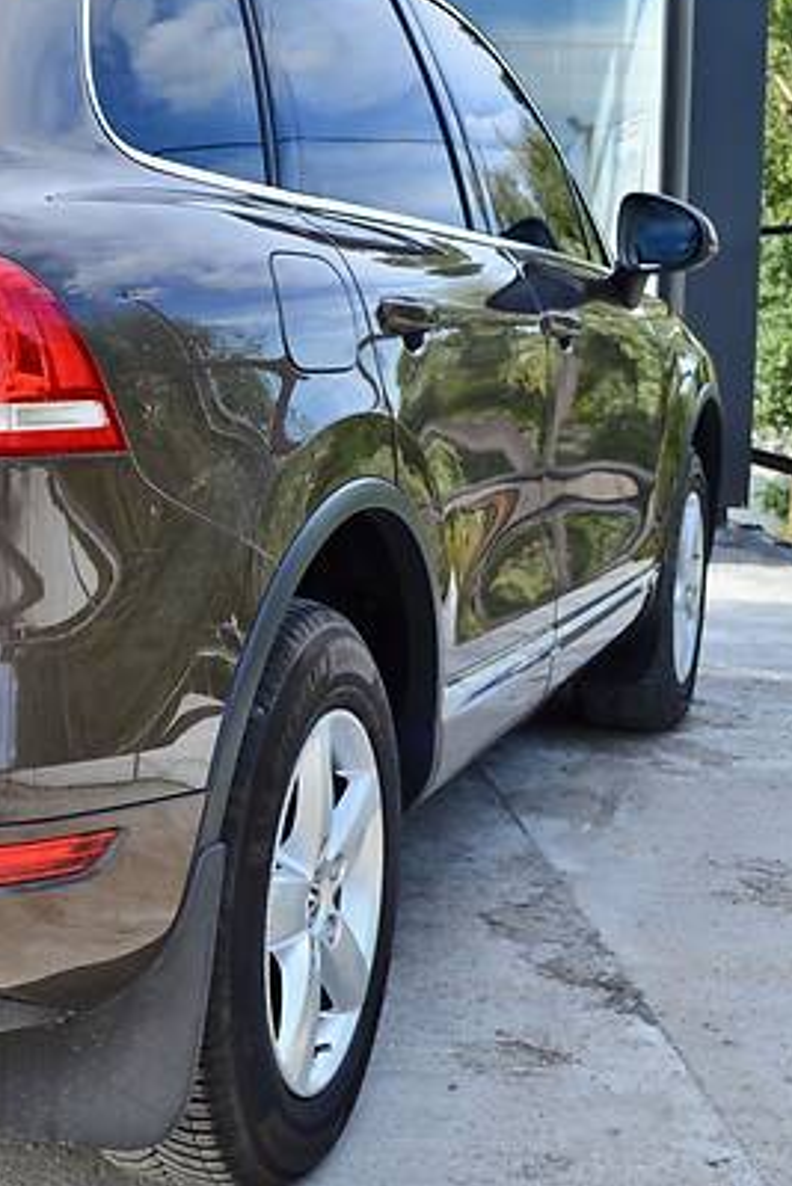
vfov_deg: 33.3
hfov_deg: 21.3
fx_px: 1978
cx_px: -122
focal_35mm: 60
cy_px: 508
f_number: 6.3
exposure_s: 1/125
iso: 100
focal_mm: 20
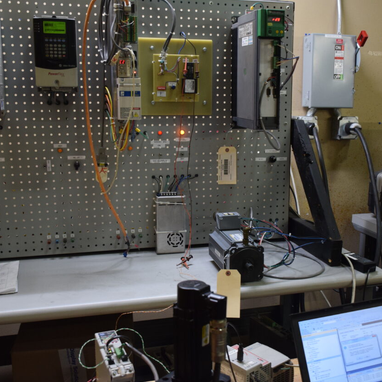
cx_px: 231
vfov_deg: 39.2
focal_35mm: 43
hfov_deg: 39.0
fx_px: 537
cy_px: 194
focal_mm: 22
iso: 1250
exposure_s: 1/80
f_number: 4.5
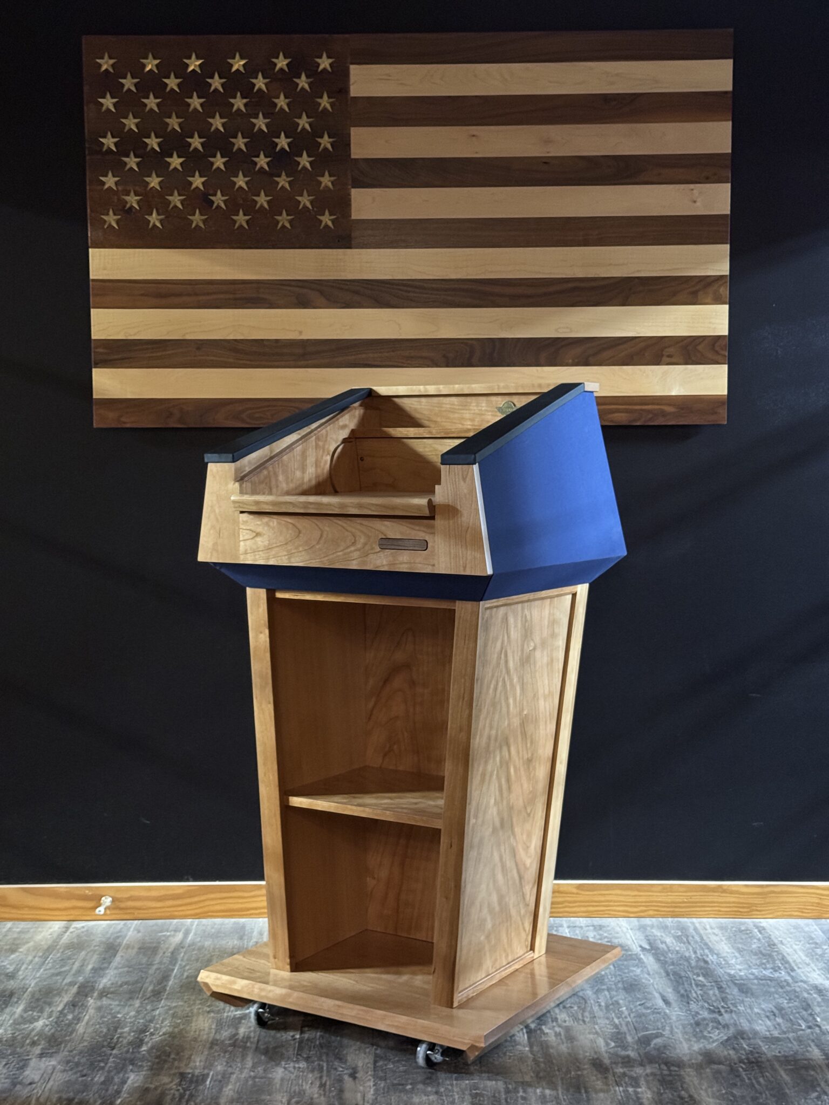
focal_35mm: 48
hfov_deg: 30.3
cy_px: 552
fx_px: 1533
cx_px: 414
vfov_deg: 39.7
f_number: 1.78
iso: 640
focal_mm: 6.76
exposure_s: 1/24
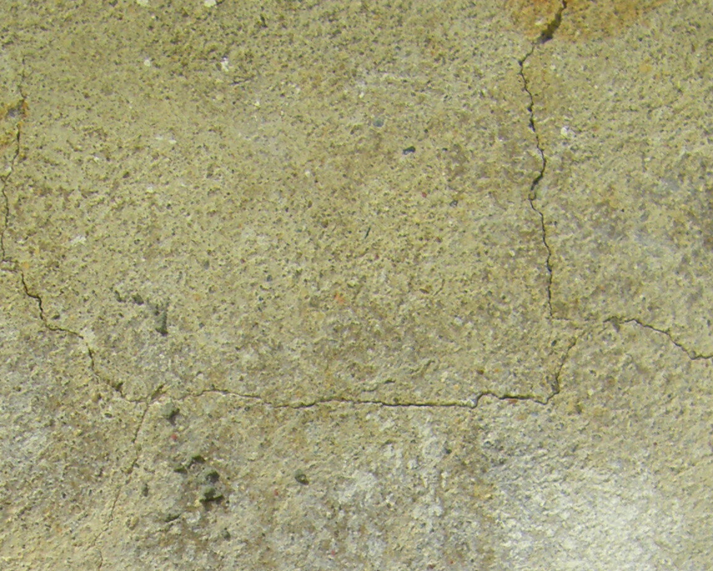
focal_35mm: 106
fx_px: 2237
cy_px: 753
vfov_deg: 13.9
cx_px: 317
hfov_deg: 18.1
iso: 64
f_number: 7
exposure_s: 1/250
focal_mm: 6.3
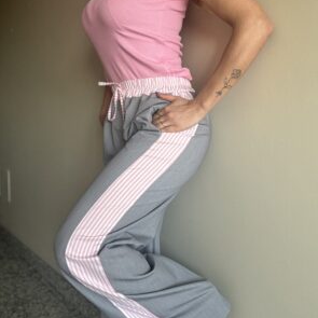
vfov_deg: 45.9
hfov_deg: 46.0
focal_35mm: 36
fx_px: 374
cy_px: 139
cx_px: 161
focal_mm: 2.69
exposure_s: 1/69
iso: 80
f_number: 1.9
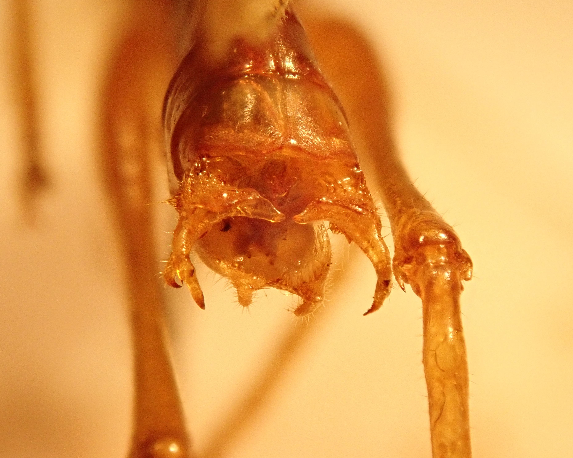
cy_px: 231
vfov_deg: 14.7
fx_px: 1781
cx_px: 286
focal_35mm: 105
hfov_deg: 18.3
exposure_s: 1/400
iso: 800
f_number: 6.3
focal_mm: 18
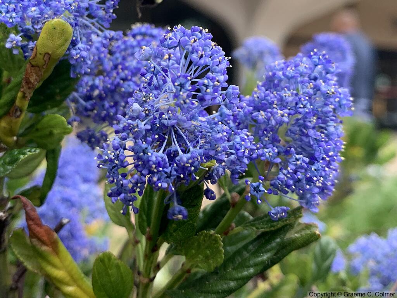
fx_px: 298
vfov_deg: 53.1
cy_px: 149
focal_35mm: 26
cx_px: 198
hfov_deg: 67.3
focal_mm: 4.25
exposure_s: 1/122
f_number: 1.8
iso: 25
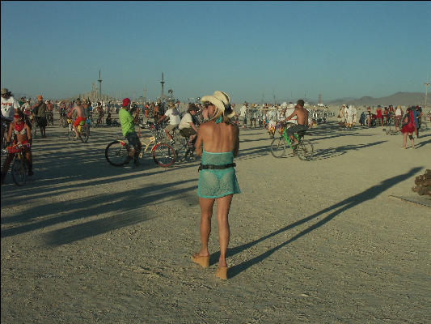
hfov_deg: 38.9
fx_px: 610
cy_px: 162
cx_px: 216
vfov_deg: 29.7
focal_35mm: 49
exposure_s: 1/500
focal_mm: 12.64
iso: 100
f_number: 9
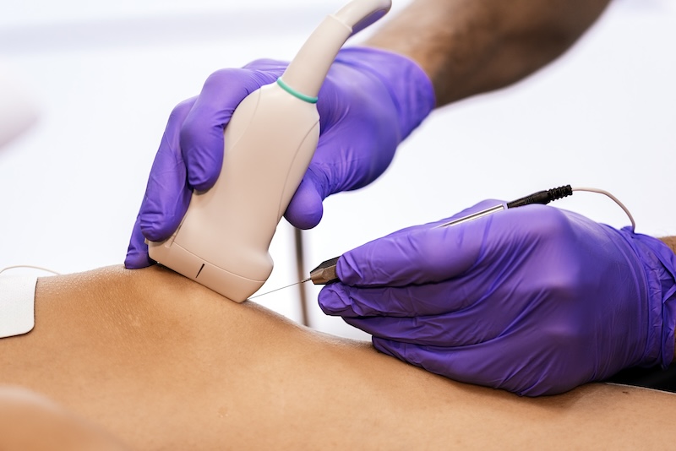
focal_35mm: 105
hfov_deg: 19.4
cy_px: 226
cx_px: 338
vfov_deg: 13.1
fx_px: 1972
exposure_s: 1/200
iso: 640
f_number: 3.2
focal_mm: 105
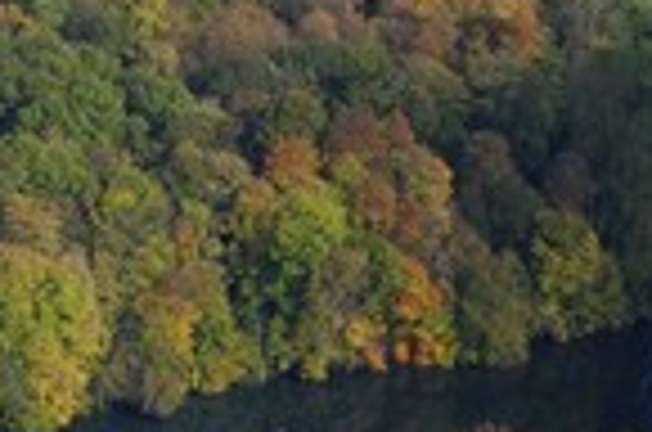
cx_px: 504
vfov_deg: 4.6
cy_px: 140
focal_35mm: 296
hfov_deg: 7.0
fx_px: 5349
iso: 400
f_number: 8
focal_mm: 102
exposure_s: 1/800
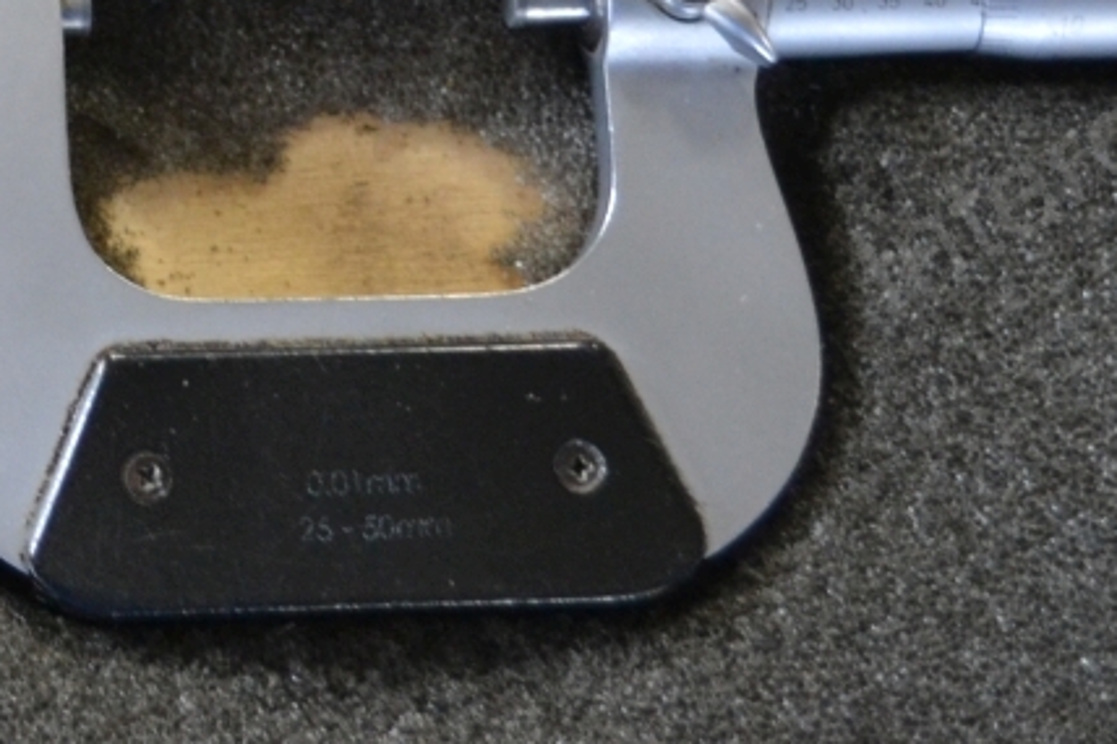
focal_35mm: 157
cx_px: -410
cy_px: -390
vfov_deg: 8.5
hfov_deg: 12.6
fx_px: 4869
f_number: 4.5
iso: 1000
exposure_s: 1/15
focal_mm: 28
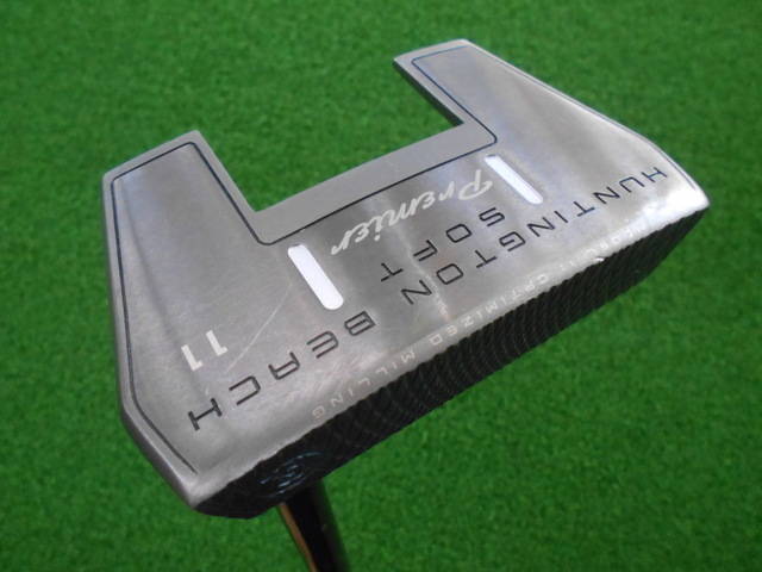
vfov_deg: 53.1
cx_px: 381
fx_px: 572
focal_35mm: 26
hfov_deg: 67.3
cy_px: 286
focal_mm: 4.6
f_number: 3.2
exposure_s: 1/200
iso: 800
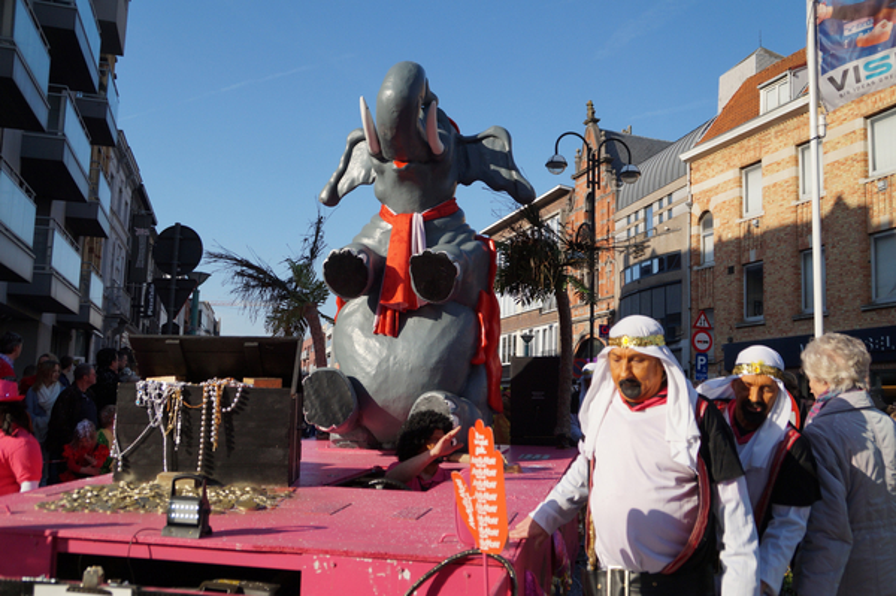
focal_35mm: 33
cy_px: 298
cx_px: 448
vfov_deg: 39.9
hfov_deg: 57.3
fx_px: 821
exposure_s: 1/2000
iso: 200
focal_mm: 22
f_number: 4
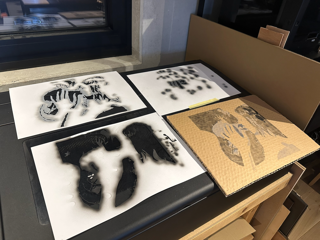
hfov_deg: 71.6
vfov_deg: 56.8
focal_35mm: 24
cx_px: 160
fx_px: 222
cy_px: 120
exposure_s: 1/50
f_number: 1.78
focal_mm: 6.86
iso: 250
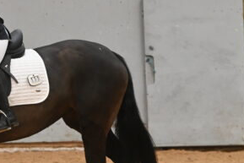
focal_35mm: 514
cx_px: -4
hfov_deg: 4.0
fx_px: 3485
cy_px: 86
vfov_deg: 2.7
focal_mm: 240
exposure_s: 1/500
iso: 12800
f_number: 7.1
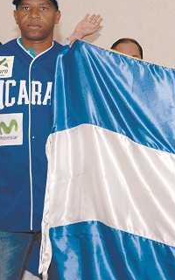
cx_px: 209
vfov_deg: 19.4
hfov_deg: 12.0
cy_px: 94
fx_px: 817
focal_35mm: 107
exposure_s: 1/100
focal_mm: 48
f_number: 6.3
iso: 1600
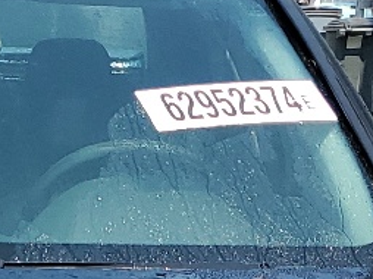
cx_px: -37
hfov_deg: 11.9
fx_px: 1765
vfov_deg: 8.4
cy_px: 636
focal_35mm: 164
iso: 50
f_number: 1.5
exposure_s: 1/2000
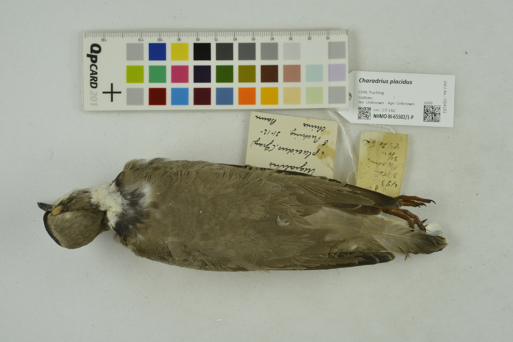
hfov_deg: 33.4
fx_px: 855
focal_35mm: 60
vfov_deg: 22.6
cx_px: 256
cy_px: 171
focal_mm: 60
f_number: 16
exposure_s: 1/160
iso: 800
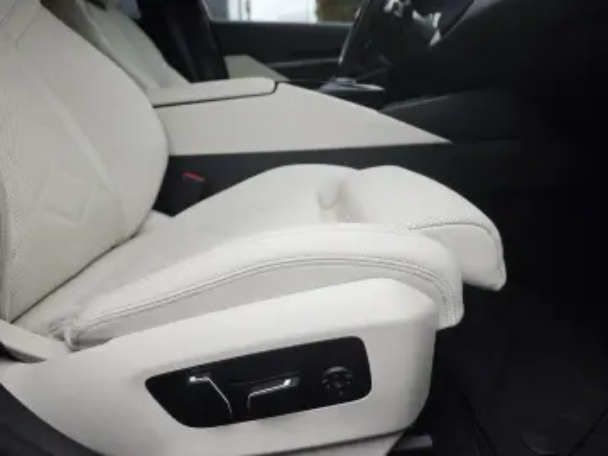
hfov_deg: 73.9
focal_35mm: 23
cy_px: 228
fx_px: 404
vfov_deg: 58.9
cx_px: 304
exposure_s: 1/112
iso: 160
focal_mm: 6.55
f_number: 1.6
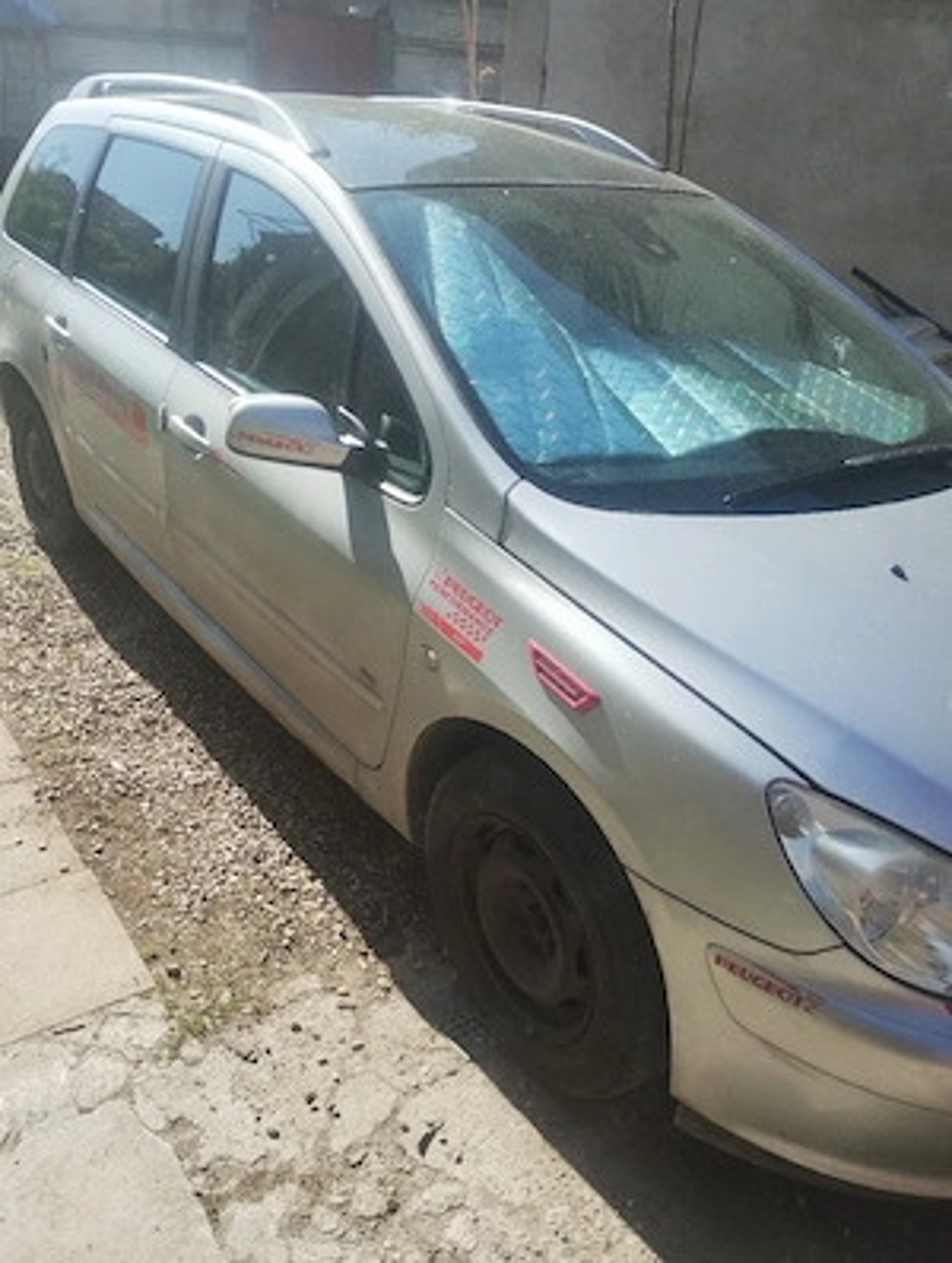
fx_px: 1023
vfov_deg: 63.4
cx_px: 476
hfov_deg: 49.9
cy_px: 632
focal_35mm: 28
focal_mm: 4.27
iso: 100
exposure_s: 1/526
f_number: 1.8
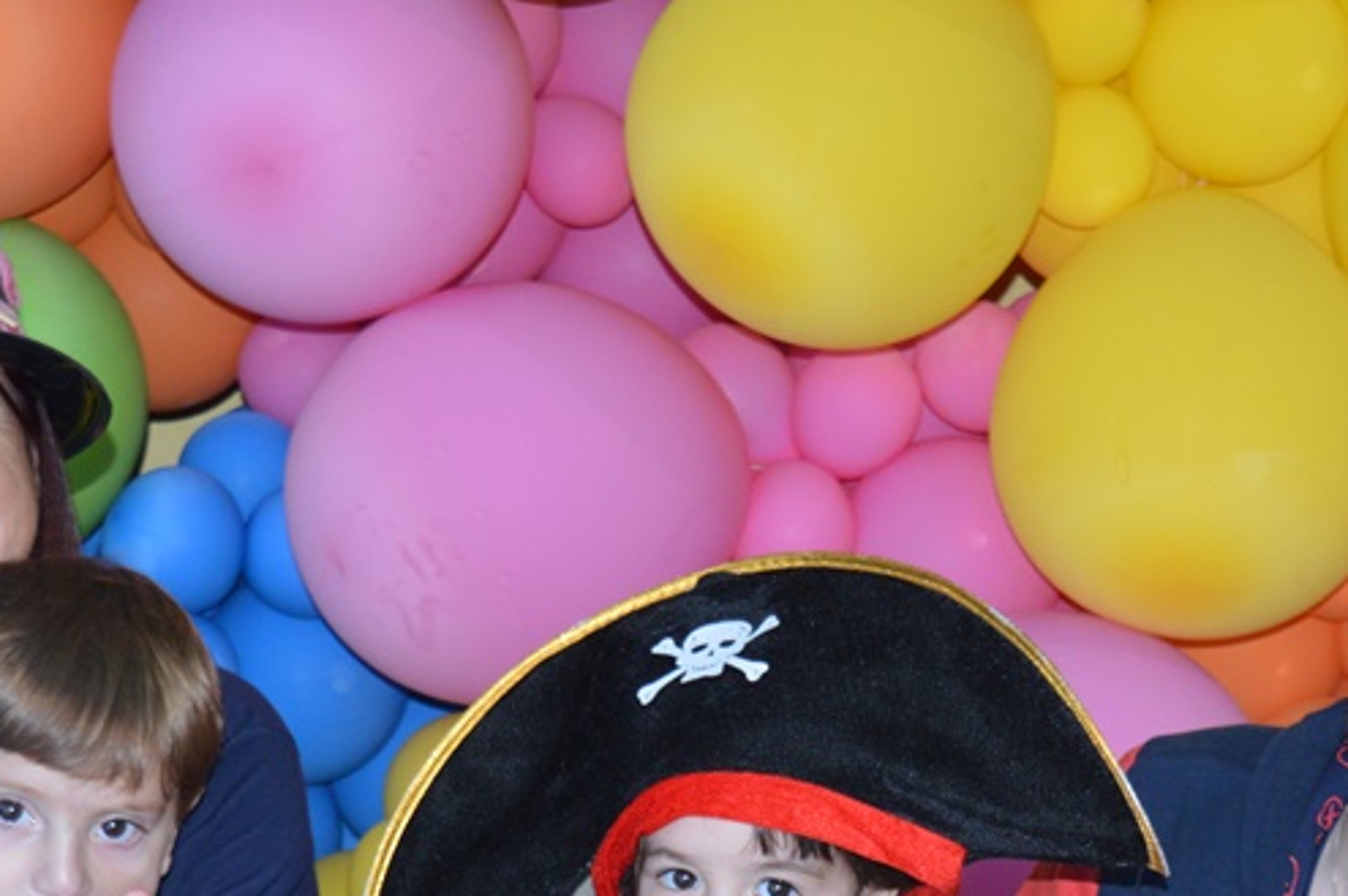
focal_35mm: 105
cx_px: 733
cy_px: 918
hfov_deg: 19.5
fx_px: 3928
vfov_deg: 12.8
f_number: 4.5
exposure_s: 1/60
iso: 900
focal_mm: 34
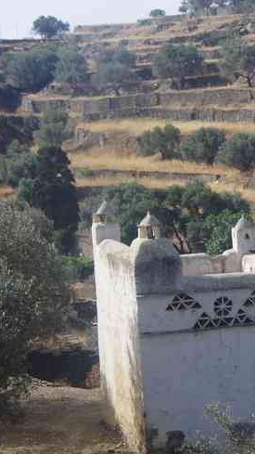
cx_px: 318
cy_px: 279
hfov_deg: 7.8
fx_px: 1851
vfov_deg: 14.0
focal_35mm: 154
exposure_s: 1/80
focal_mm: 47.5
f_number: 11
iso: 200
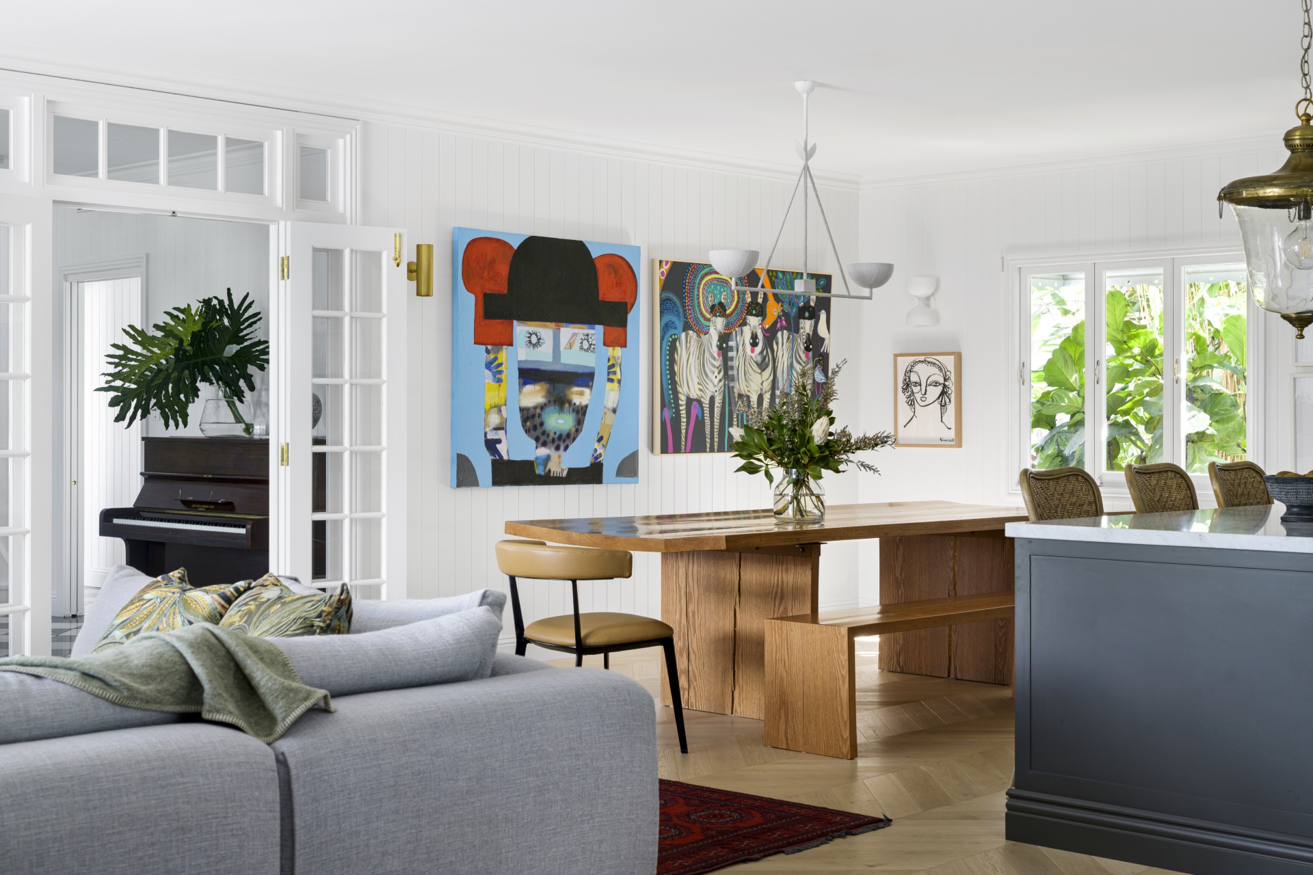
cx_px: 656
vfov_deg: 27.0
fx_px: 1823
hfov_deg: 39.6
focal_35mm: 50
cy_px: 438
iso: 100
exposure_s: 1/5
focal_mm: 50
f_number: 8
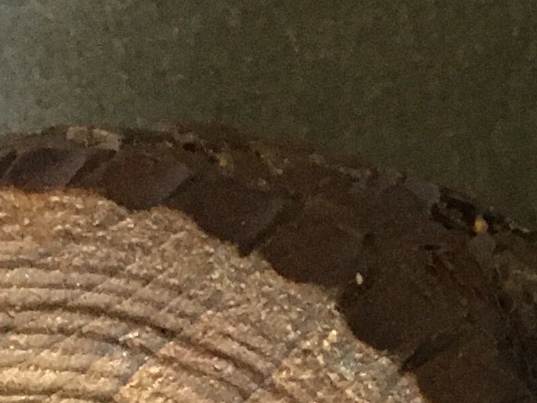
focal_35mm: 146
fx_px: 2265
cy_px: 754
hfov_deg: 13.1
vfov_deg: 9.6
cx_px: 693
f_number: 2.2
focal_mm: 4.15
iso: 500
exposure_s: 1/17
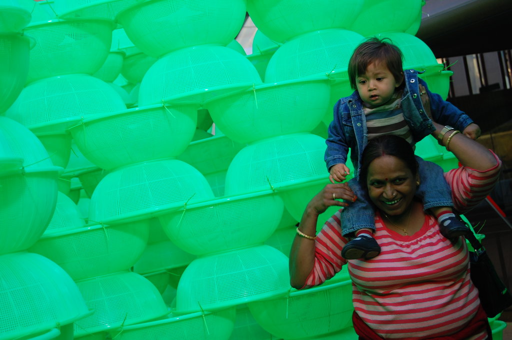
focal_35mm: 78
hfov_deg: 26.0
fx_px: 1108
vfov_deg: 17.5
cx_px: 256
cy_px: 170
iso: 220
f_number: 5.6
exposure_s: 1/125
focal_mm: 52
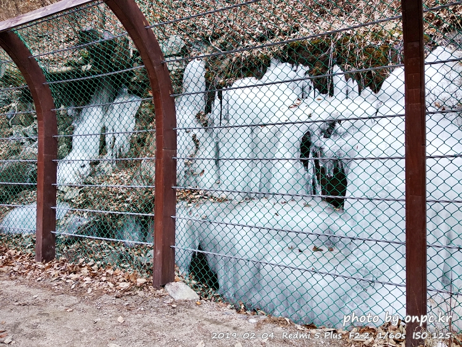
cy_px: 174
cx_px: 231
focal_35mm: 26
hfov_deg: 67.3
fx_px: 347
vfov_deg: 53.1
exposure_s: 1/60
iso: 125
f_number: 2.2
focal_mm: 3.81
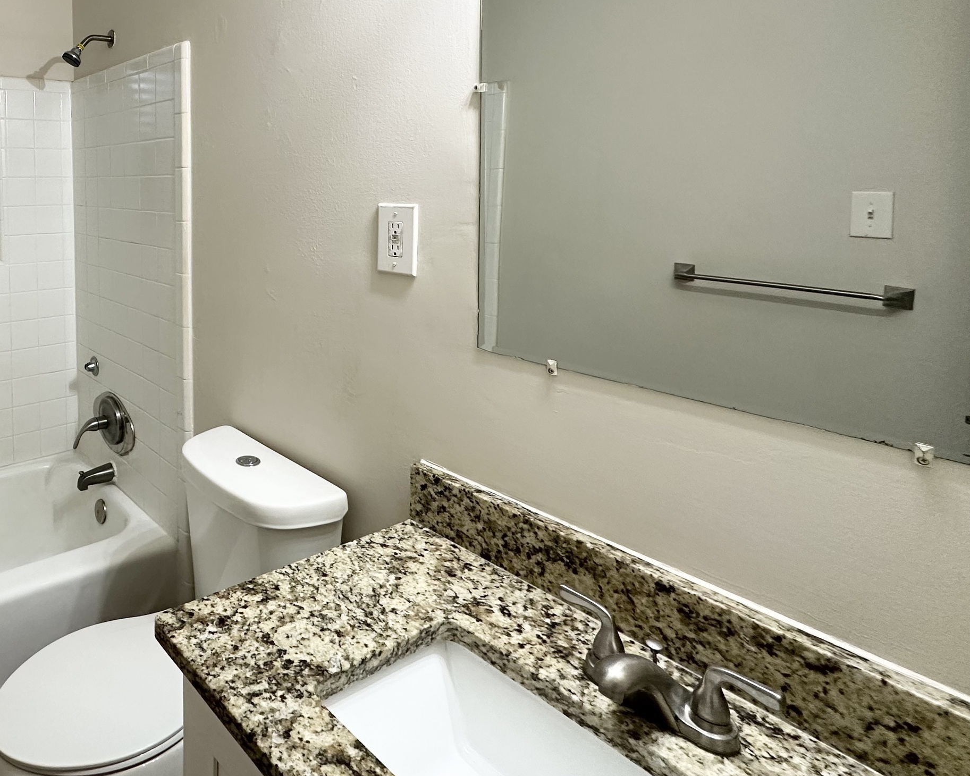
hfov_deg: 64.5
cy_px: 216
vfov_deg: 58.4
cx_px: 161
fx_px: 660
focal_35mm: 23
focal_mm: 2.22
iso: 160
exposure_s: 1/60
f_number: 2.2
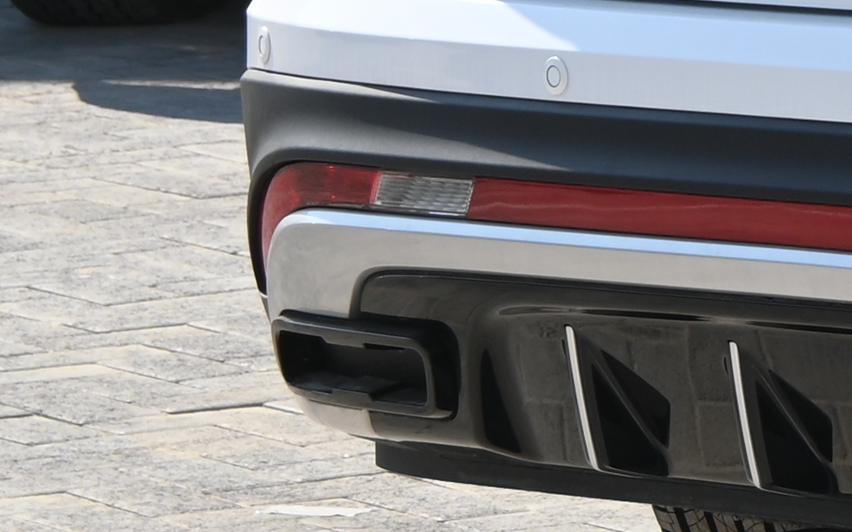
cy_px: -323
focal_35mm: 406
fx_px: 9423
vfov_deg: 3.2
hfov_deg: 5.0
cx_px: 2299
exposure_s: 1/400
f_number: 7.1
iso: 100
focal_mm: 47
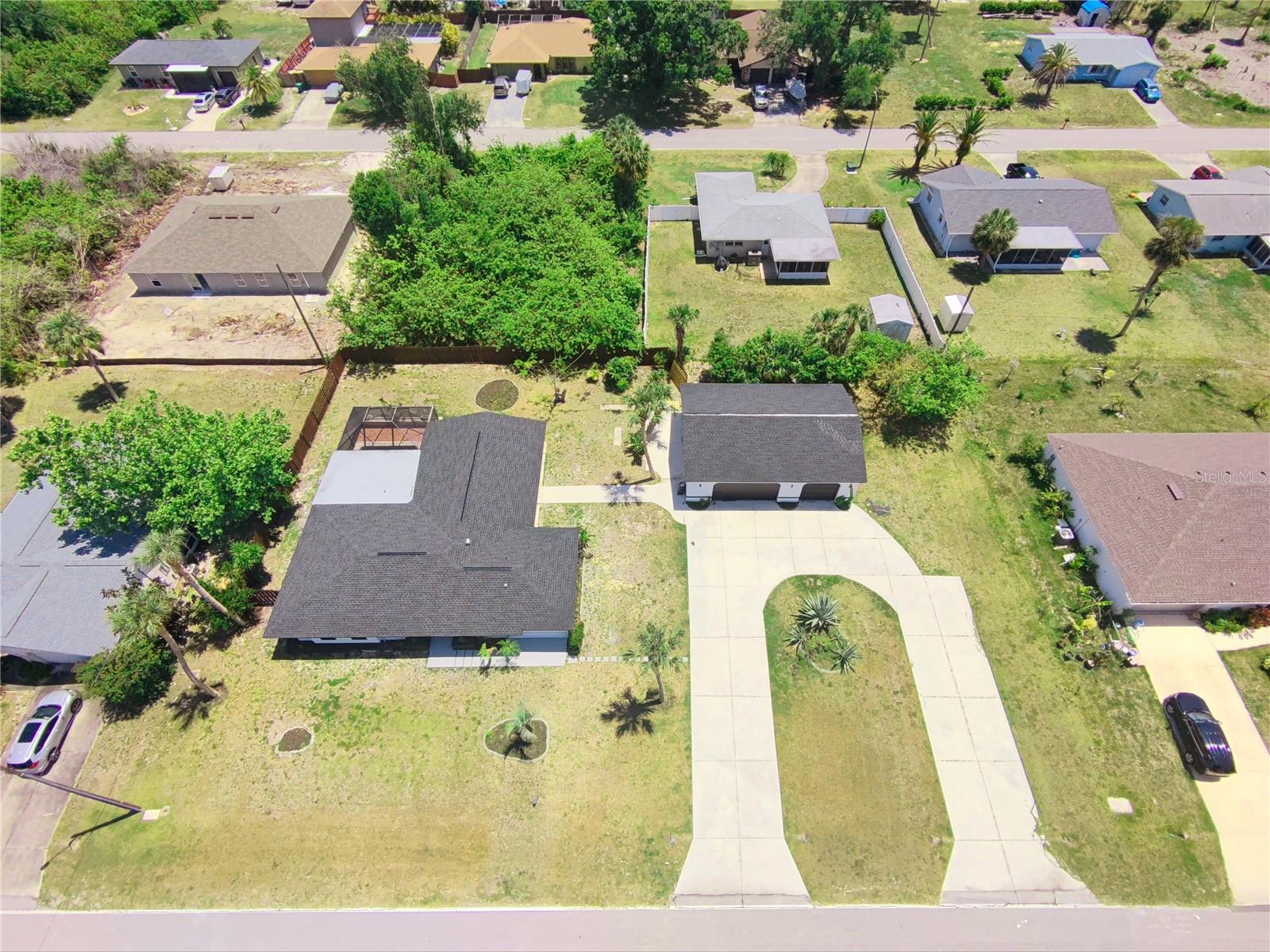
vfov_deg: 74.7
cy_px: 476
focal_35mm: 17
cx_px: 635
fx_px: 624
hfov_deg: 91.0
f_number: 2.8
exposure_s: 1/1250
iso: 100
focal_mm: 17
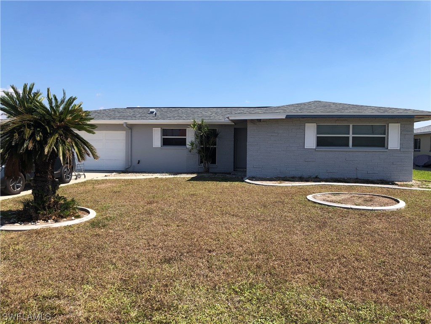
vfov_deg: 49.7
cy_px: 162
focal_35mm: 28
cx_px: 216
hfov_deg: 63.4
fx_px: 349
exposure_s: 1/1946
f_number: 1.8
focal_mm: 4
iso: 20
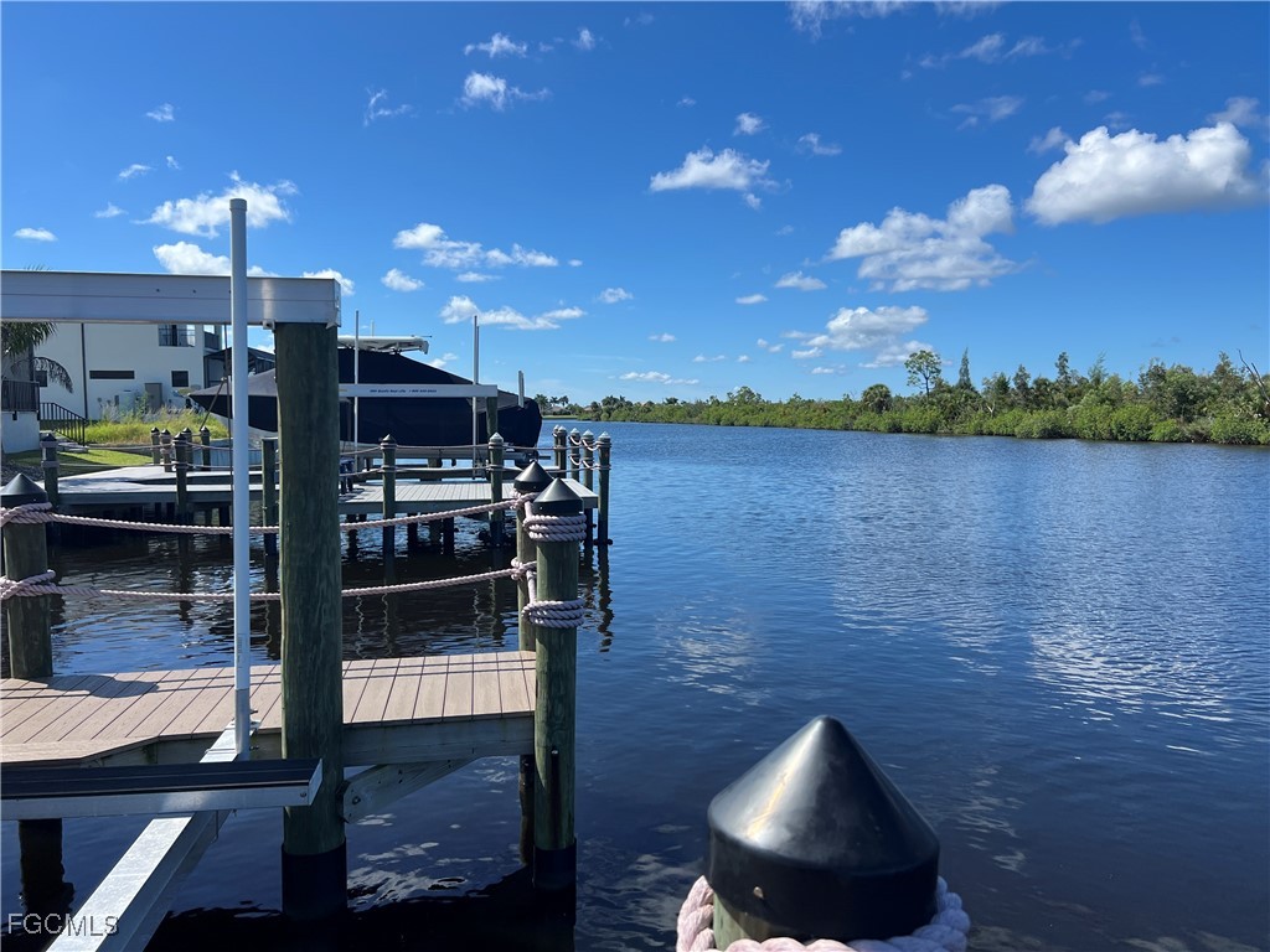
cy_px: 476
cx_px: 635
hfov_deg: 67.3
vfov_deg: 53.1
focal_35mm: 26
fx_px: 954
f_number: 1.5
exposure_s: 1/4444
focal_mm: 5.7
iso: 50
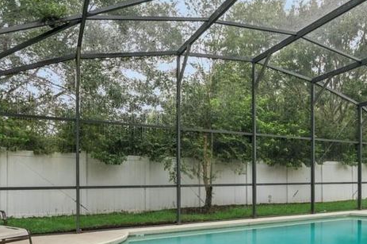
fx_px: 326
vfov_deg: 40.0
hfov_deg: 58.3
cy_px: 179
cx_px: 223
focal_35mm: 32
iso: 200
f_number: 11
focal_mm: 14
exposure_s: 1/4
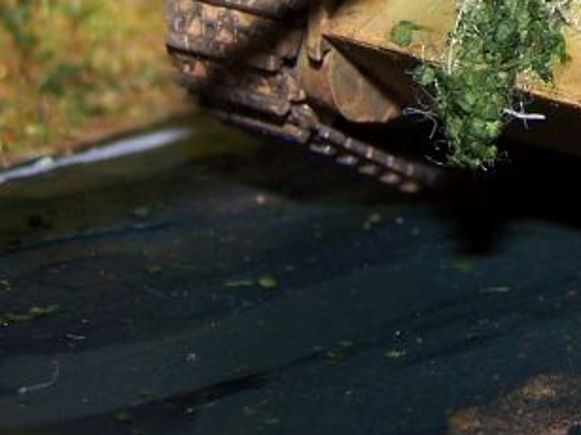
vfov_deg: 8.6
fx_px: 2852
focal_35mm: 170
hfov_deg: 11.3
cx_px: 770
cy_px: -153
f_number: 3
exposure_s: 1/60
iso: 80
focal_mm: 8.5
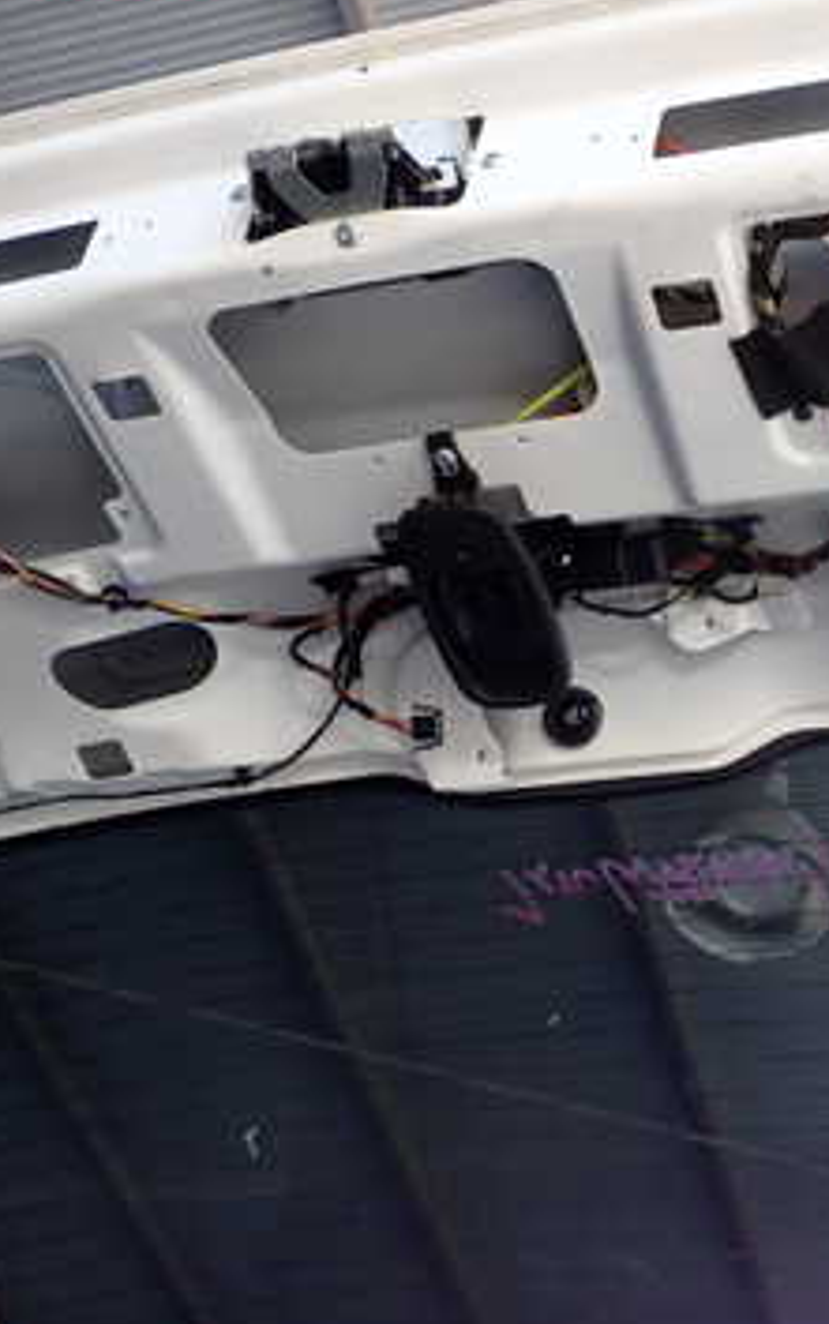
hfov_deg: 23.8
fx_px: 1950
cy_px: 754
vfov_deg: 37.4
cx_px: 623
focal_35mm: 54
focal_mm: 5.4
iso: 100
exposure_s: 1/80
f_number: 3.2
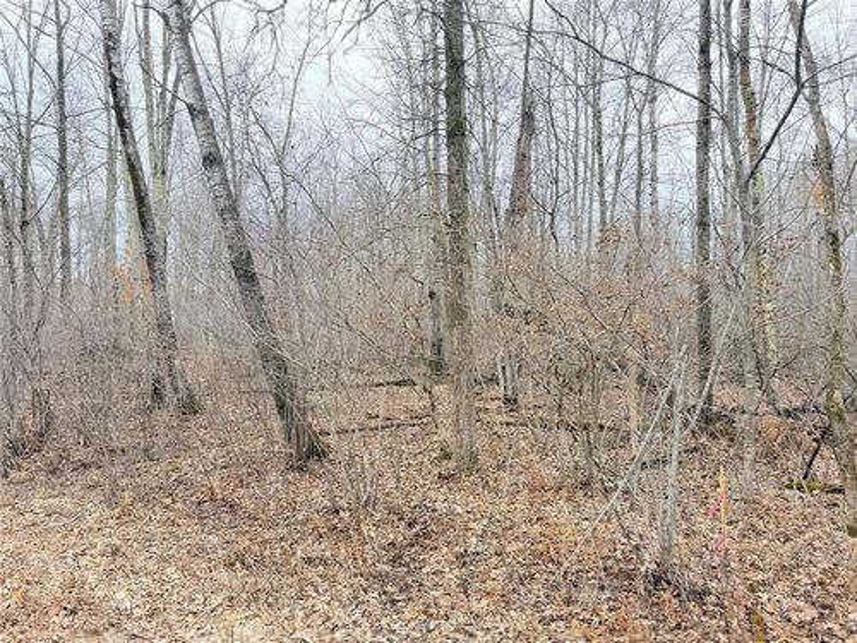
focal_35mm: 24
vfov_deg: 56.8
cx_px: 428
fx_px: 594
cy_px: 322
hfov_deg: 71.6
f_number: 1.78
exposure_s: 1/772
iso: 100
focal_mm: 6.76
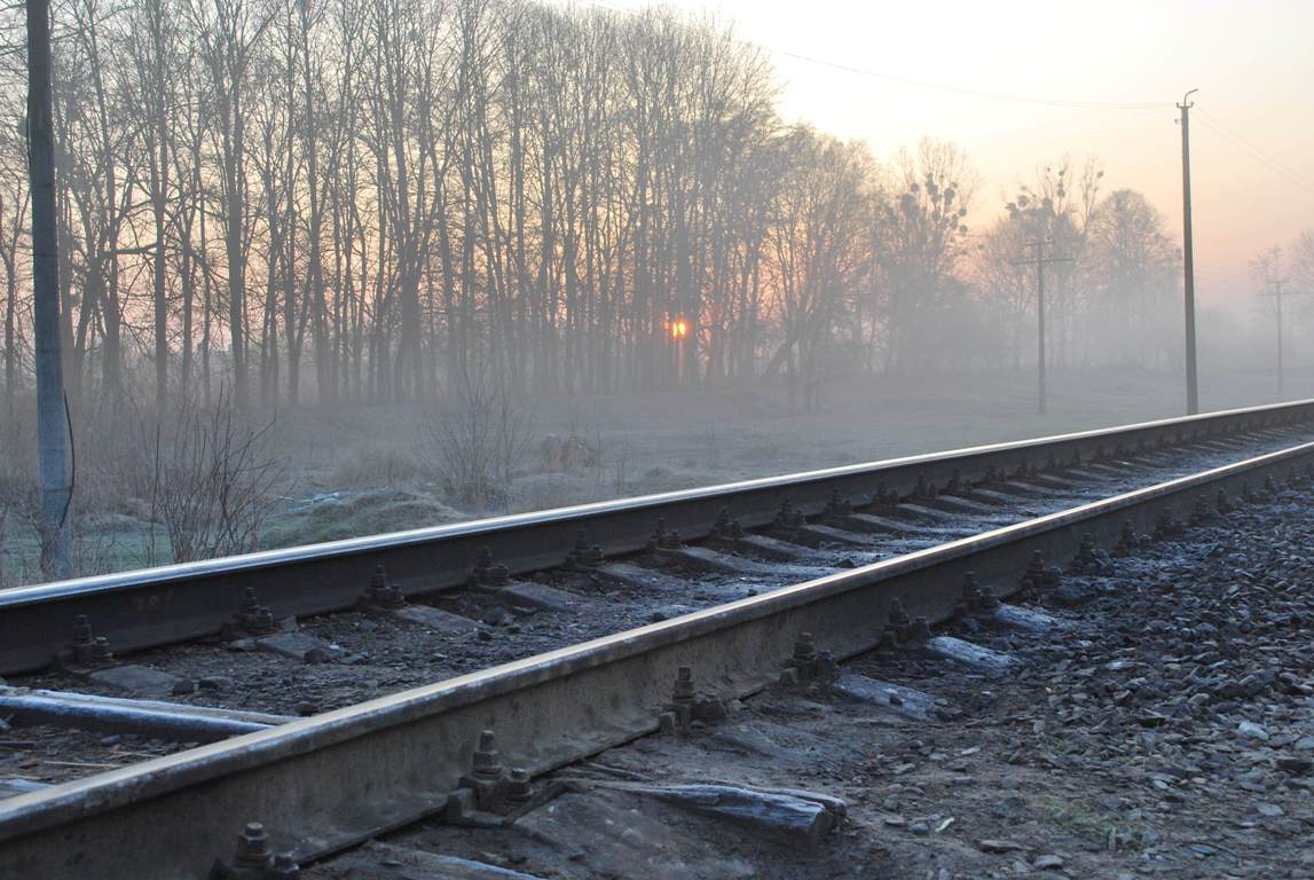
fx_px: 1754
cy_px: 440
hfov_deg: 41.1
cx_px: 657
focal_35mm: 48
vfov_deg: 28.2
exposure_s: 1/60
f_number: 7.1
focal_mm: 32
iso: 200
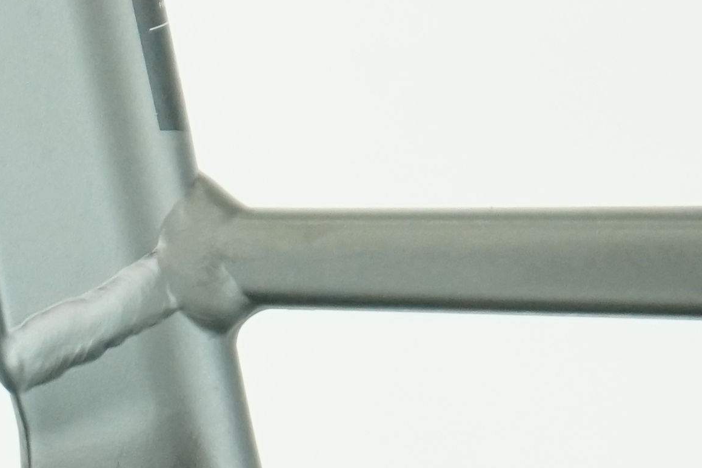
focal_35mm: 311
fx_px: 6064
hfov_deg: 6.5
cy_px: 925
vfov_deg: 4.4
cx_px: -581
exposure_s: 1/200
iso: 2000
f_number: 5
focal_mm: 60
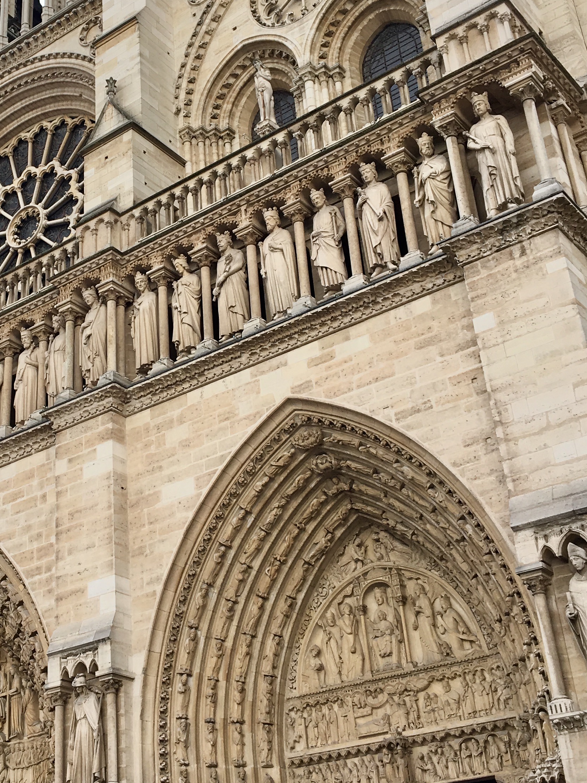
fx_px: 1198
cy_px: 322
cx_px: 132
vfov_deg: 36.1
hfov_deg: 27.1
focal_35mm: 53
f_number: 2.2
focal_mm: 4.15
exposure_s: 1/276
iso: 25
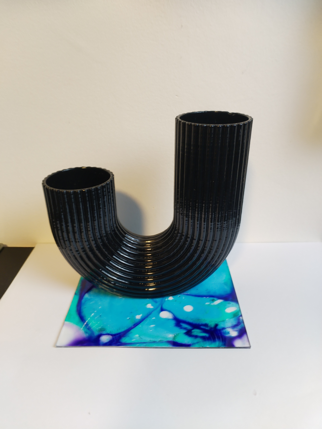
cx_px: 161
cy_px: 214
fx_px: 360
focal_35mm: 29
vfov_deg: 61.7
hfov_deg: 48.2
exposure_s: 1/30
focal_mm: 4.75
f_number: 1.8
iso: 395
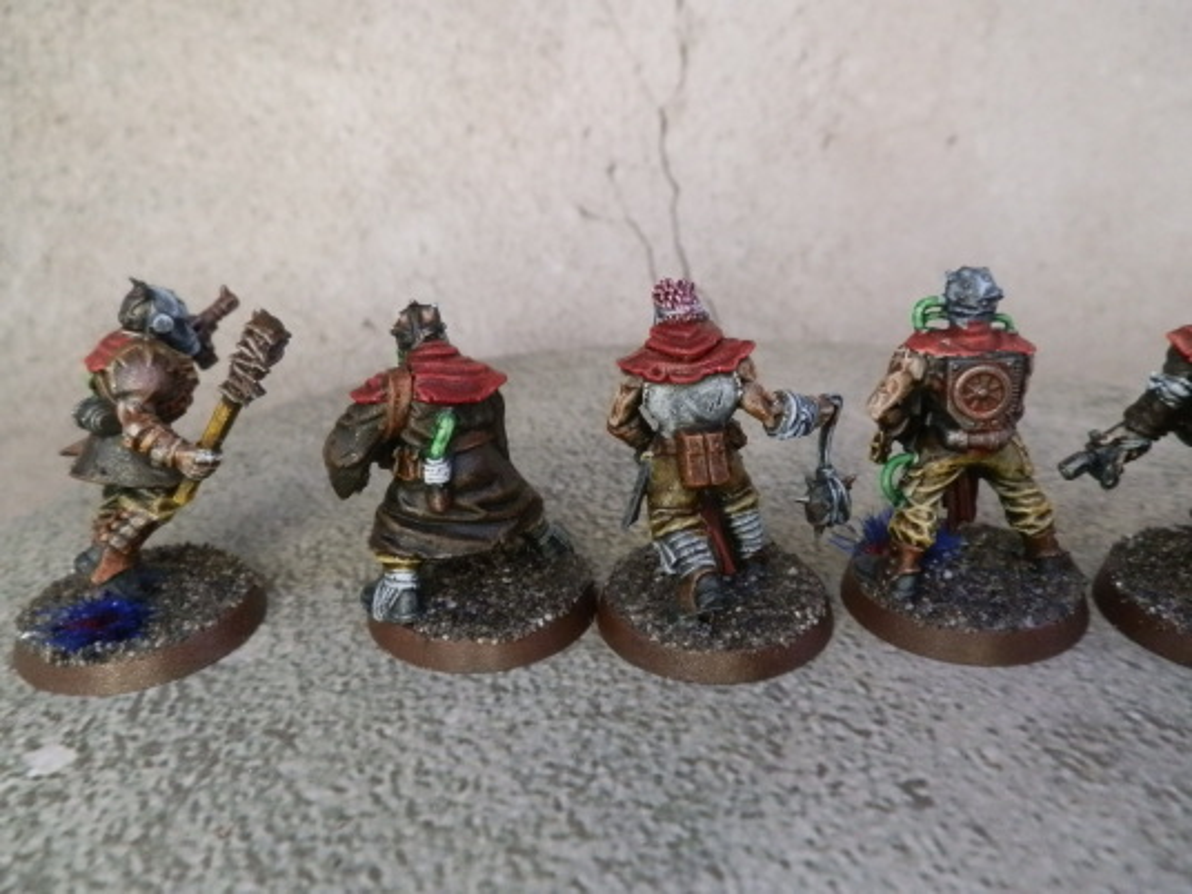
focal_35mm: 28
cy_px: 447
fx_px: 964
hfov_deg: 63.4
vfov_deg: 49.7
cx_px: 596
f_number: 3.1
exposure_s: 1/80
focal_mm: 5
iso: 400
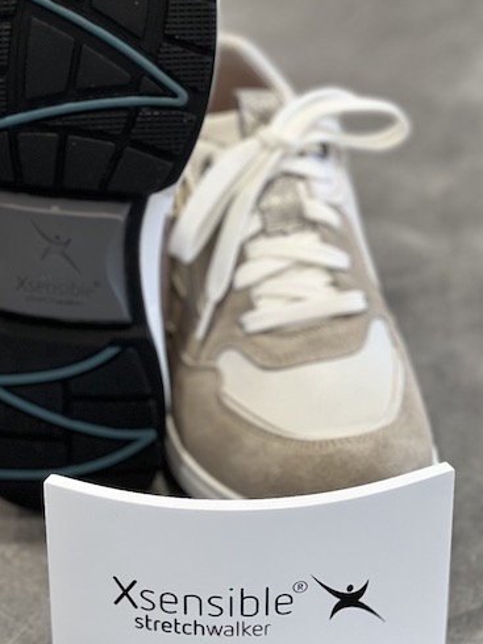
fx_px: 2343
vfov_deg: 15.6
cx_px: 174
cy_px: 288
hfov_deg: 11.8
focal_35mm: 126
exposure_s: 1/54
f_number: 2.8
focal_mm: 9
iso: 125
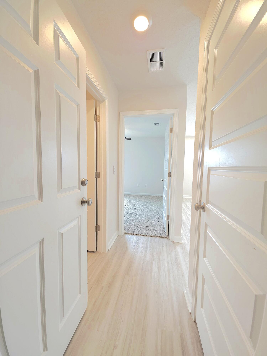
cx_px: 134
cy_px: 178
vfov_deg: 106.2
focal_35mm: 13
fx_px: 134
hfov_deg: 89.9
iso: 40
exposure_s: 1/30
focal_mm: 2.2
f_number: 1.9
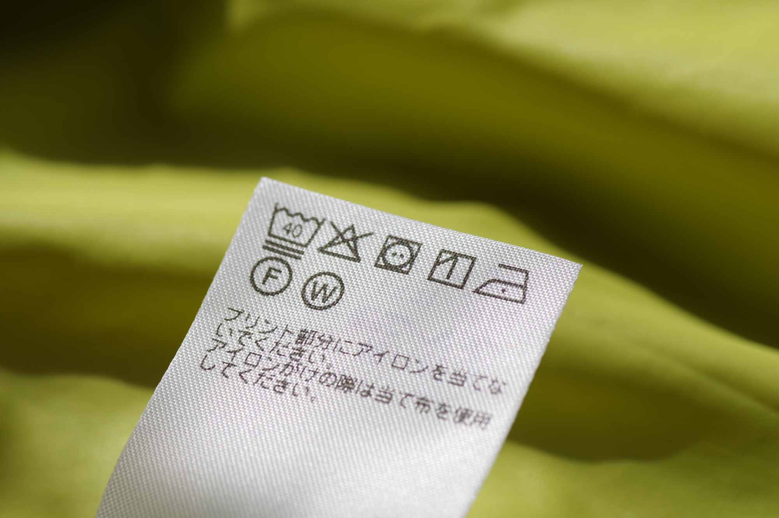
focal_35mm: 135
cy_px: 259
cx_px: 390
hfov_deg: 15.2
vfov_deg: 10.1
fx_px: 2918
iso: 200
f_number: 5.6
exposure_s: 1/250
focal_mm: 90
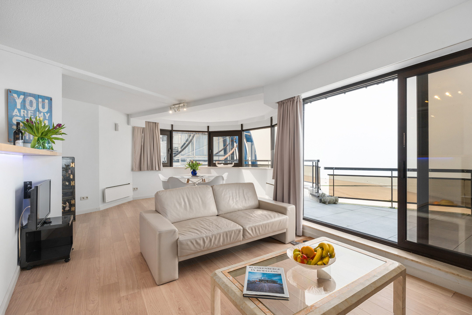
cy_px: 158
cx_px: 236
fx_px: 210
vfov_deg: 73.8
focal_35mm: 16
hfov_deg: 96.7
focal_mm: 16
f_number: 11
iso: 320
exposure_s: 1/5
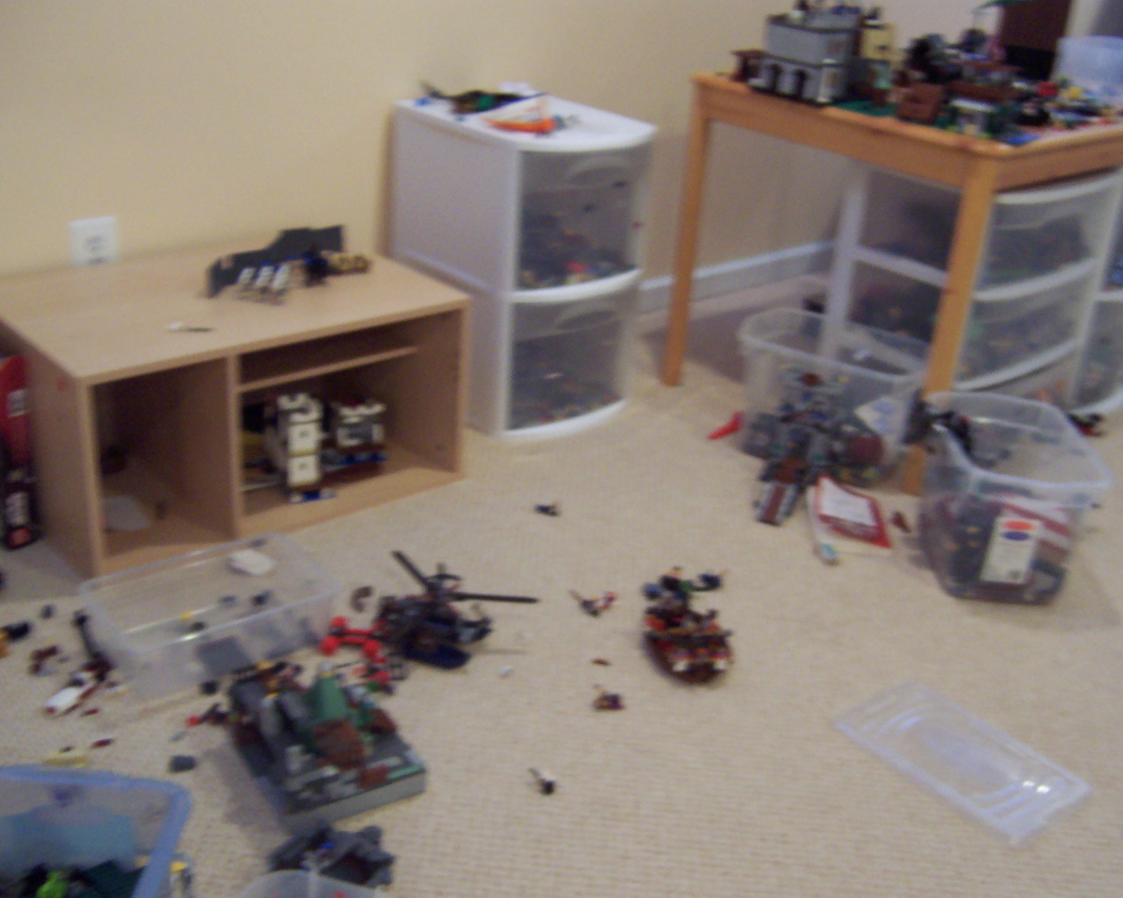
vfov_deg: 39.2
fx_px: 1263
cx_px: 605
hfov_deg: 47.9
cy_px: 455
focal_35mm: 38
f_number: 2.8
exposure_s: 1/10
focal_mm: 5.6
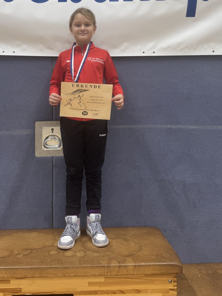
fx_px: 282
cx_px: 89
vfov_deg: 54.2
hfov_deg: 42.7
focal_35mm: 33
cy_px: 98
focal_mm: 6.76
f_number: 1.78
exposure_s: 1/99
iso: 80
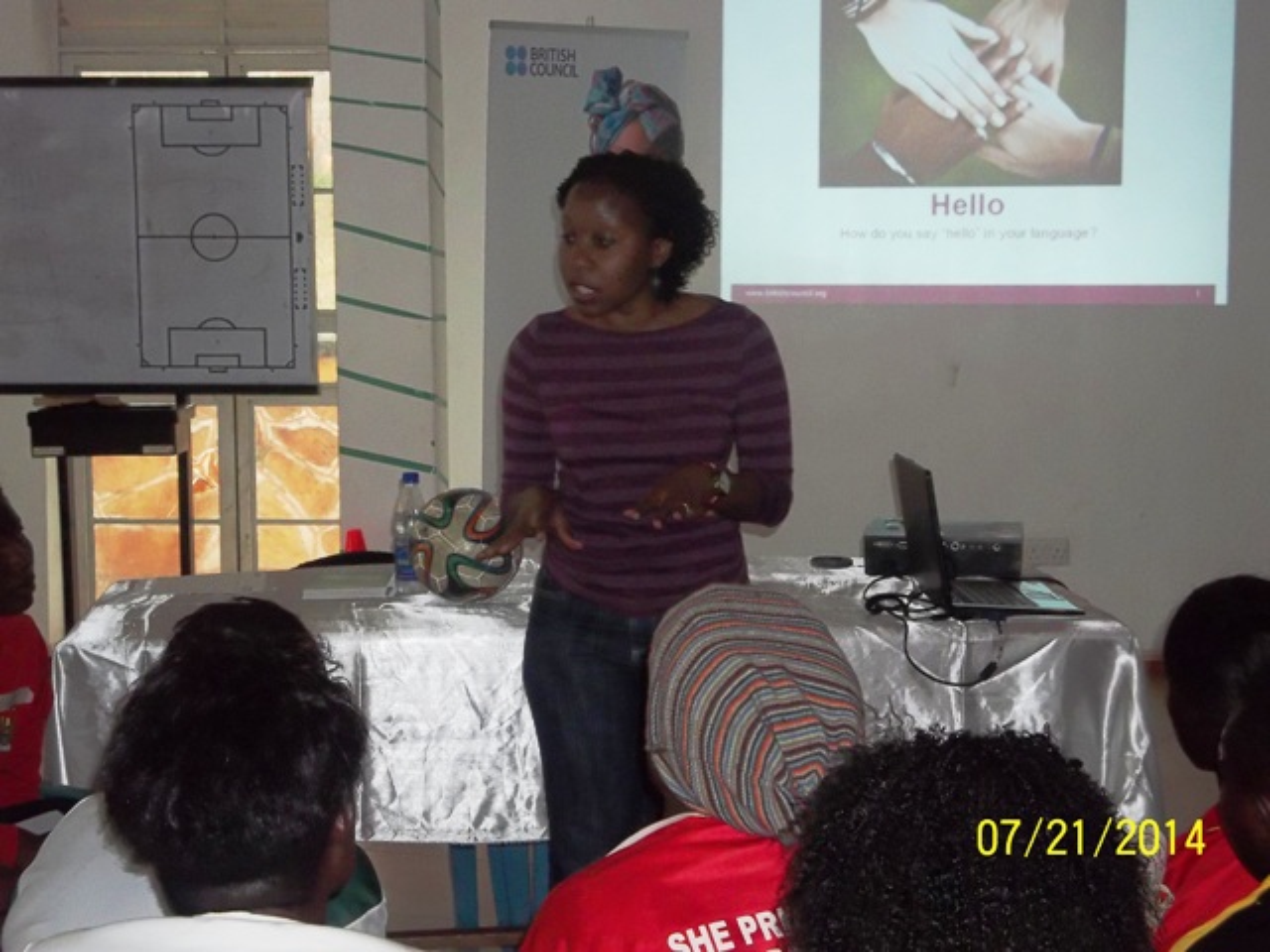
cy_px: 476
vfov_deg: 19.9
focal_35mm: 74
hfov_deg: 26.3
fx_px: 2715
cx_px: 635
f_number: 3.9
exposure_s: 1/50
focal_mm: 13.2
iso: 320
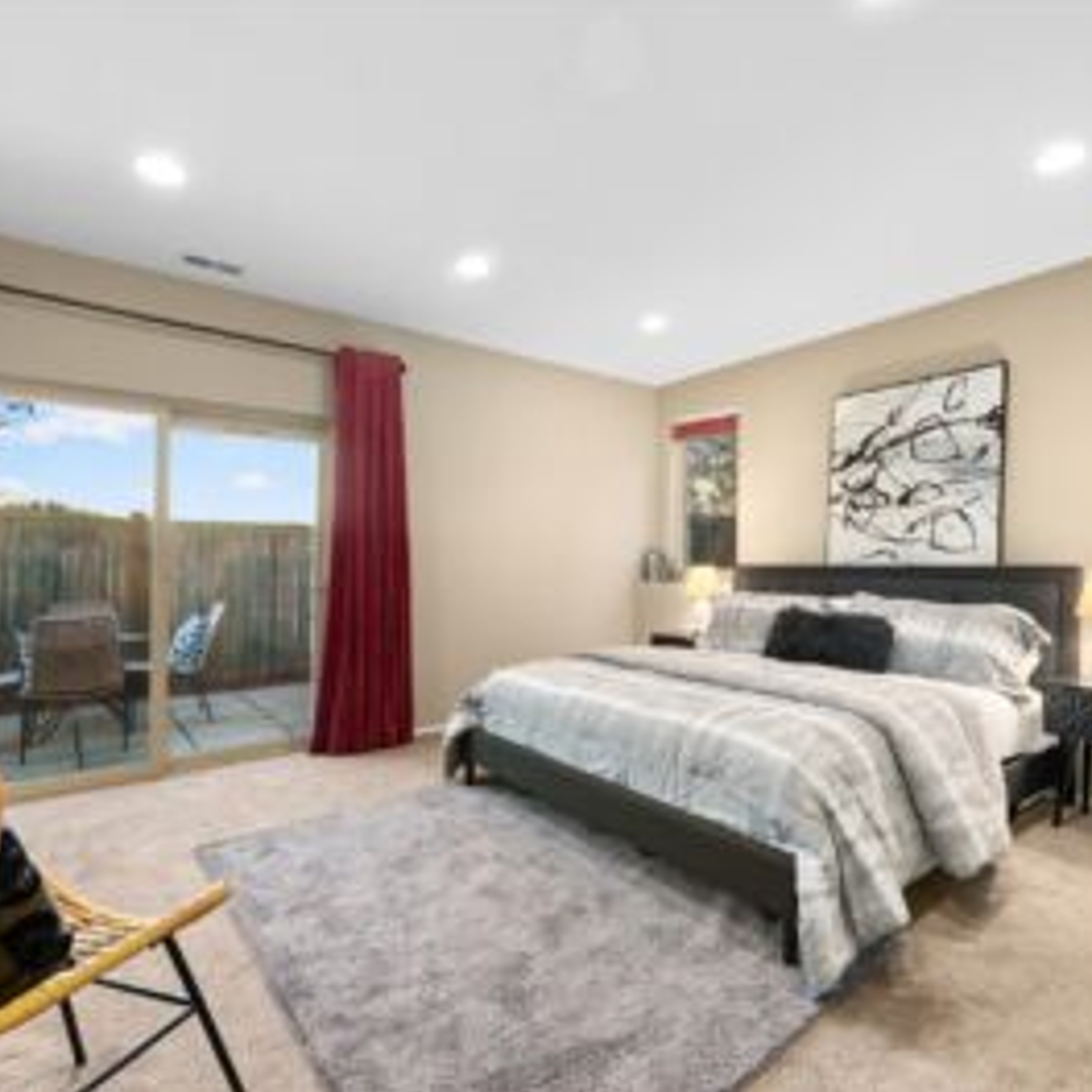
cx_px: 587
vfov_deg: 80.7
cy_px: 544
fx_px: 642
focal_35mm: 18
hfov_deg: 80.6
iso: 640
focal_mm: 14
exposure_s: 1/5
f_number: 6.3
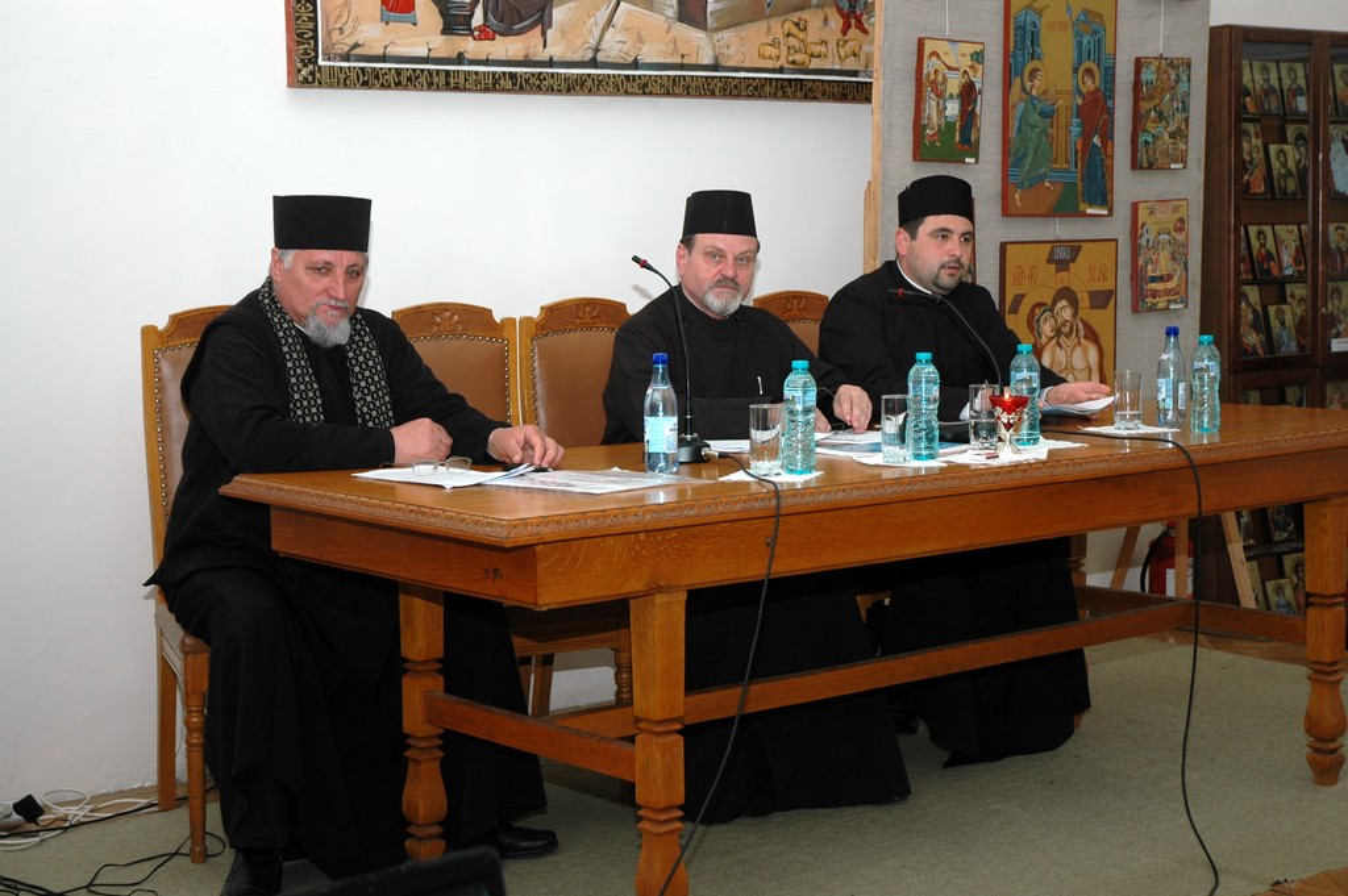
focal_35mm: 60
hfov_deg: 33.4
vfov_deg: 22.6
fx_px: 2245
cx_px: 674
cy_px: 448
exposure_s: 1/60
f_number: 4.5
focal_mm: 40
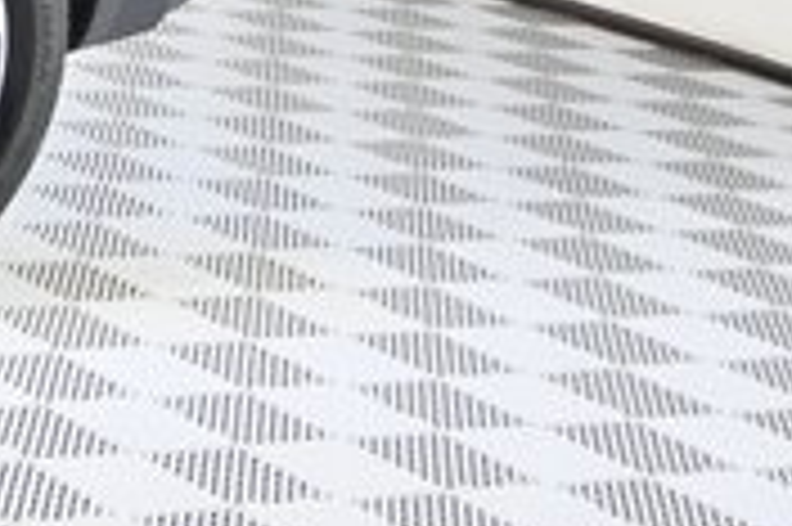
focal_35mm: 140
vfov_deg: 9.5
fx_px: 3077
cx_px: -1404
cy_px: -250
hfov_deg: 11.0
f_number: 3.5
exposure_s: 1/25
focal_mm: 16
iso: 160
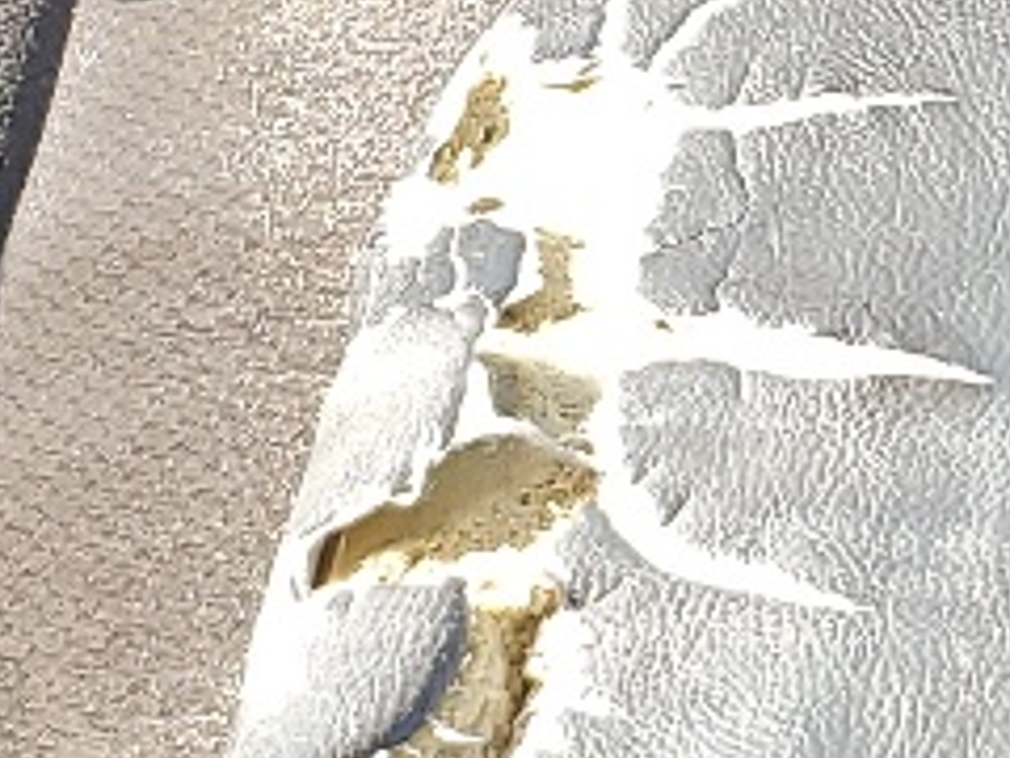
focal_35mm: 173
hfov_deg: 11.3
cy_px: 152
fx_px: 5048
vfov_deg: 8.6
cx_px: 1136
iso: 62
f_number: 1.5
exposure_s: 1/120
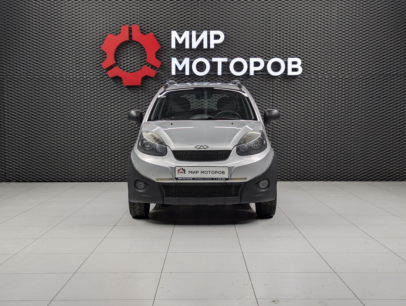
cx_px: 203
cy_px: 153
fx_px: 564
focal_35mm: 48
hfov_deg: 39.6
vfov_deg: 30.3
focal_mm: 6.81
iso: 53
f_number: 1.85
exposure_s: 1/99.9
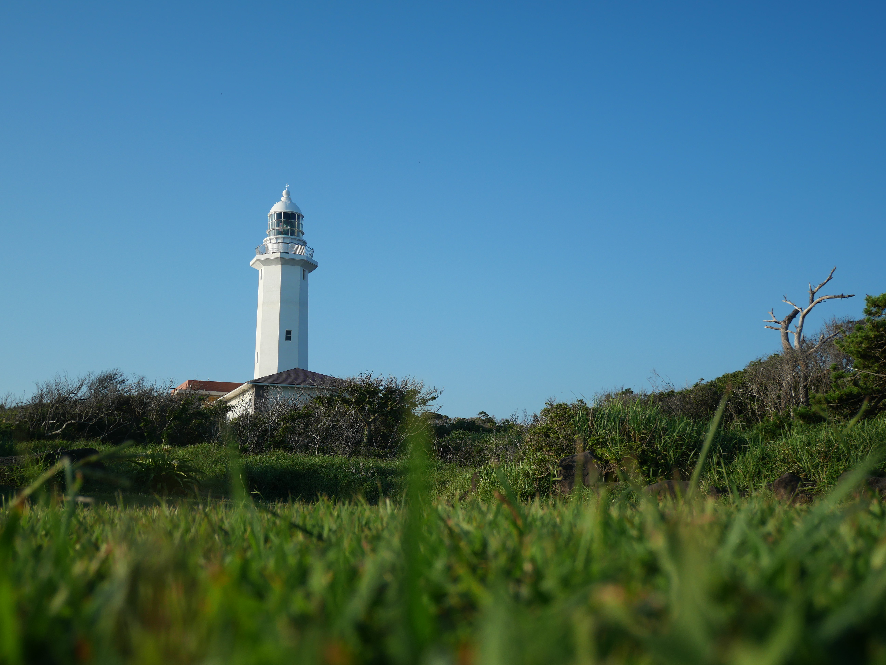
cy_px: 332
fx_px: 973
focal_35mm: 38
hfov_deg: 49.0
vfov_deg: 37.7
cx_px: 443
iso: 200
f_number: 4.3
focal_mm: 19
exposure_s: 1/1600
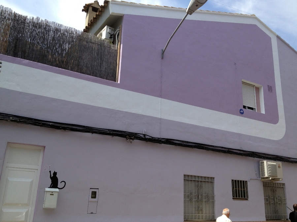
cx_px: 148
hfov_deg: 52.6
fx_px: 300
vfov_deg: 40.7
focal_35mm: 35
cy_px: 111
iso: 64
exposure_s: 1/1200
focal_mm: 4.28
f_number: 2.4
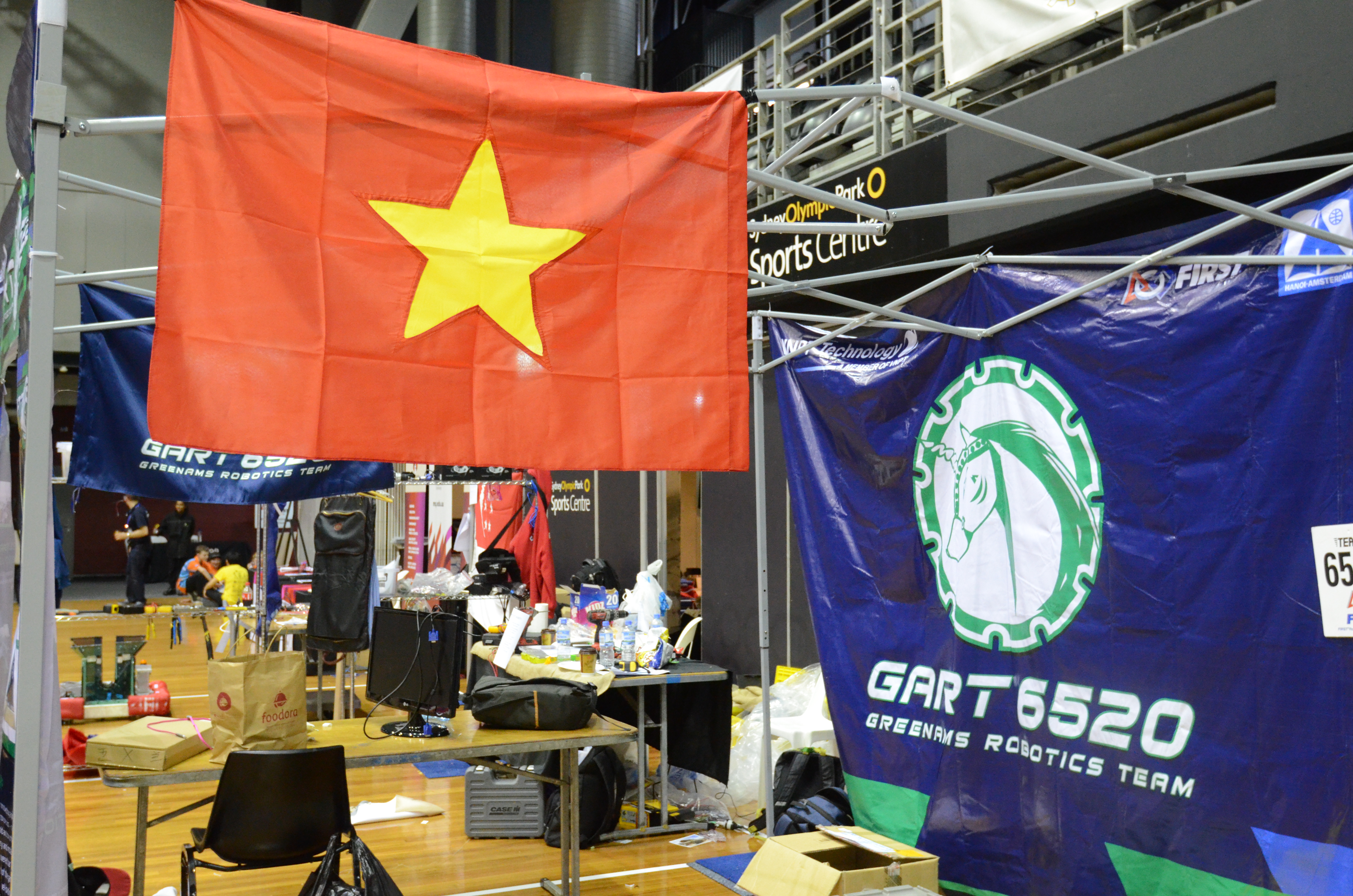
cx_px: 676
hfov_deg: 55.2
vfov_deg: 38.2
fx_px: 1294
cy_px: 448
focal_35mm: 34
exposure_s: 1/60
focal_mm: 23
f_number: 4
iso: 3200
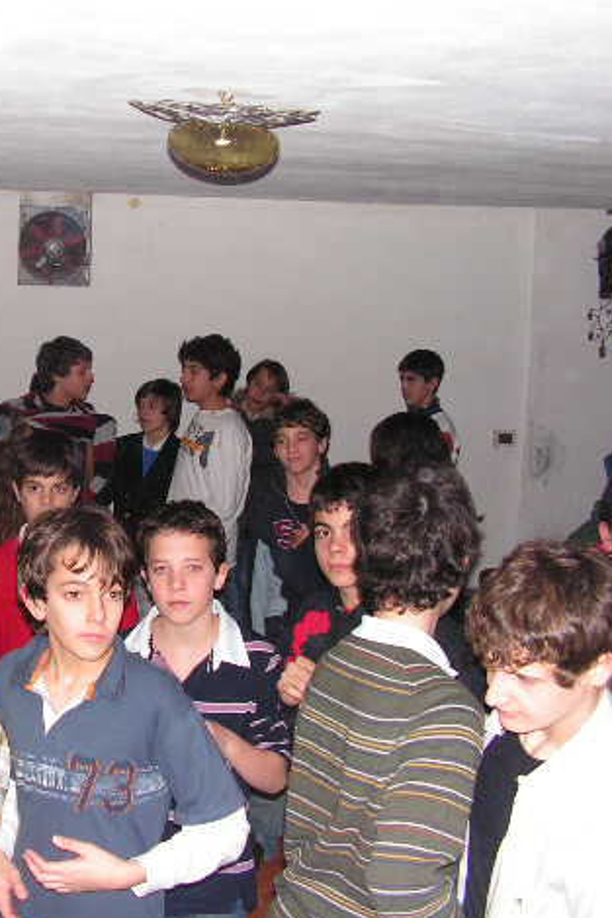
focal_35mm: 51
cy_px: 461
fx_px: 1301
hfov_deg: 25.7
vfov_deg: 38.9
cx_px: 65
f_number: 3.2
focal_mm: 6
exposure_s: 1/40
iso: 200
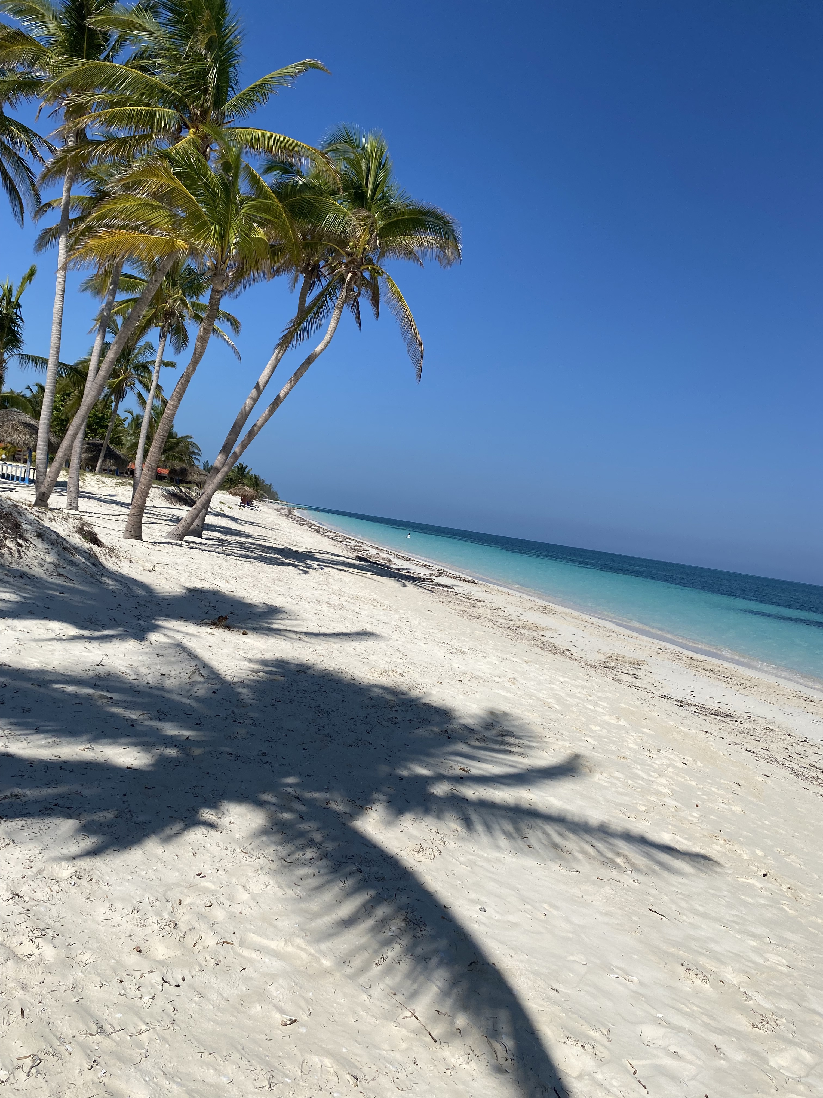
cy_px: 549
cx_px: 412
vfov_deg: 67.3
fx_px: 824
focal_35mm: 26
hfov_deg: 53.1
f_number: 1.8
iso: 32
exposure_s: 1/7194
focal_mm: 4.25
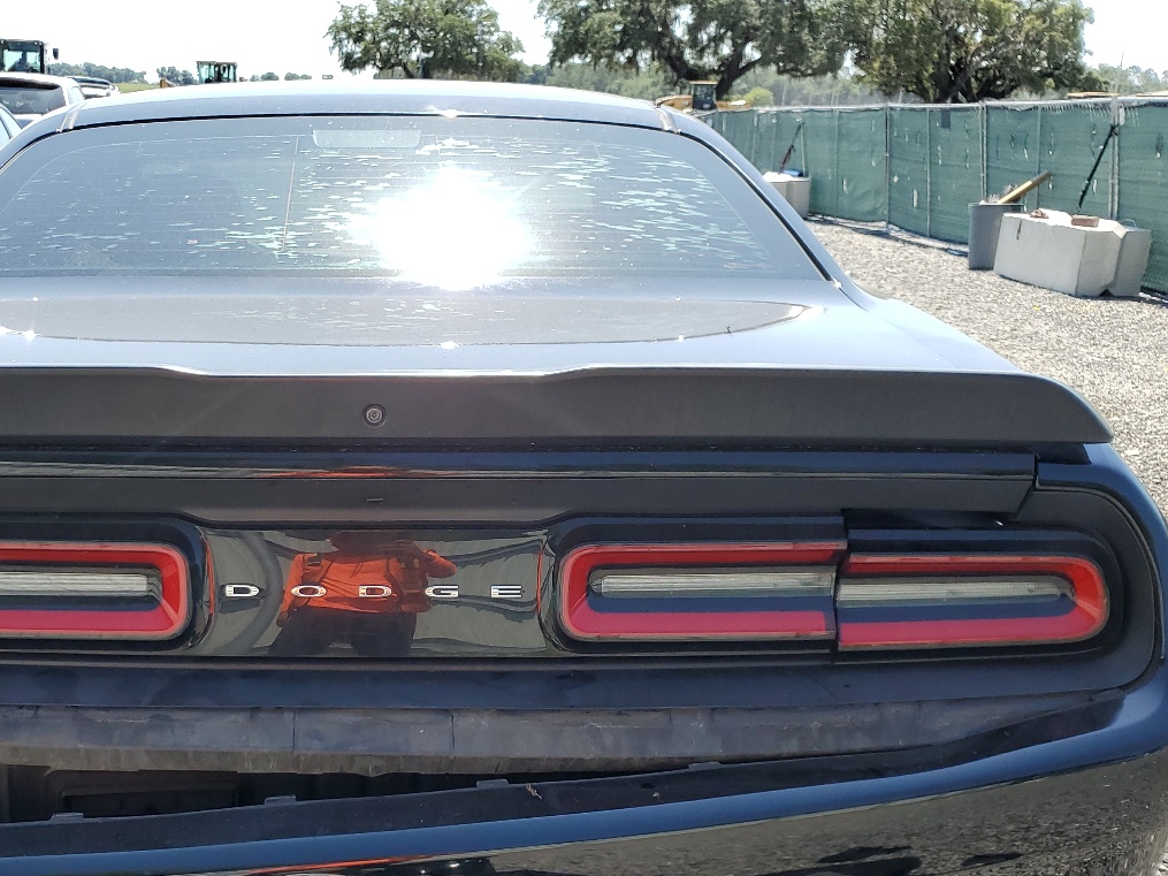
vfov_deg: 34.6
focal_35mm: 41
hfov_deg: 44.6
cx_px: 333
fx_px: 1383
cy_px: 626
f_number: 1.5
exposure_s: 1/1250
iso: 50
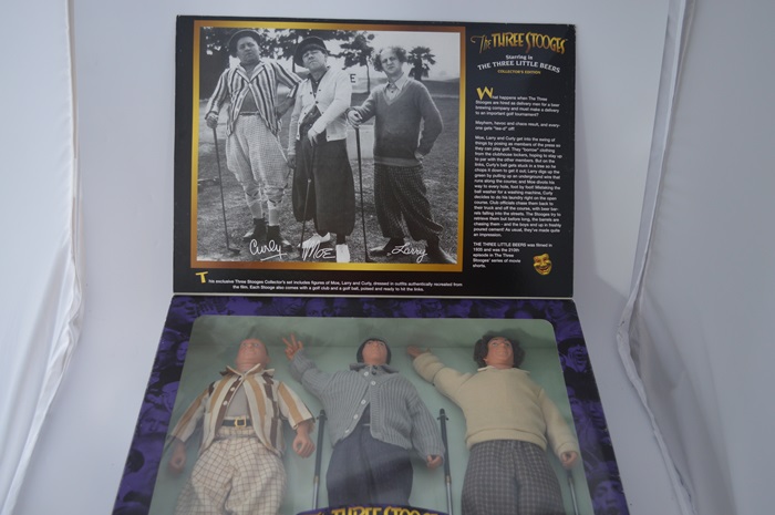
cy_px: 258
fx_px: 774
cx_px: 388
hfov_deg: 53.2
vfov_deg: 36.8
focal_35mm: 36
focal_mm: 24
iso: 450
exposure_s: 1/60
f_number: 4
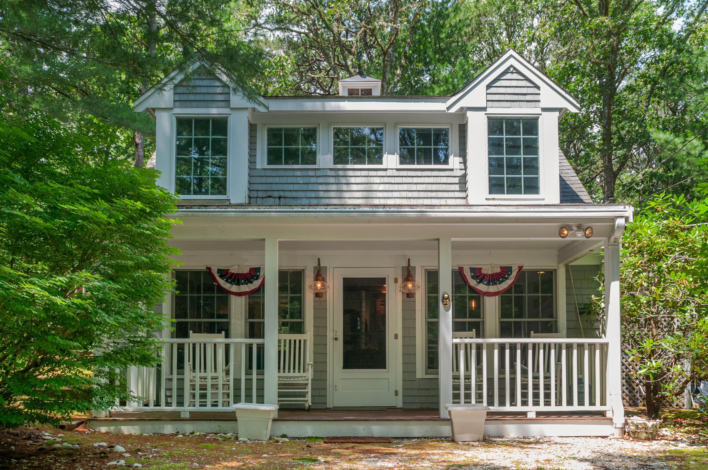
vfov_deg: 39.9
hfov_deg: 57.3
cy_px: 235
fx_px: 648
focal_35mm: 33
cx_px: 354
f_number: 11
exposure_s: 1/80
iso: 400
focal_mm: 22
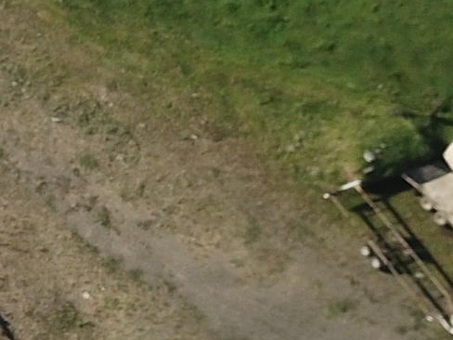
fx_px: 2094
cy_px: -30
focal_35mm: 160
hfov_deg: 10.7
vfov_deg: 9.2
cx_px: -590
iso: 100
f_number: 2.2
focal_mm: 4.7
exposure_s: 1/374
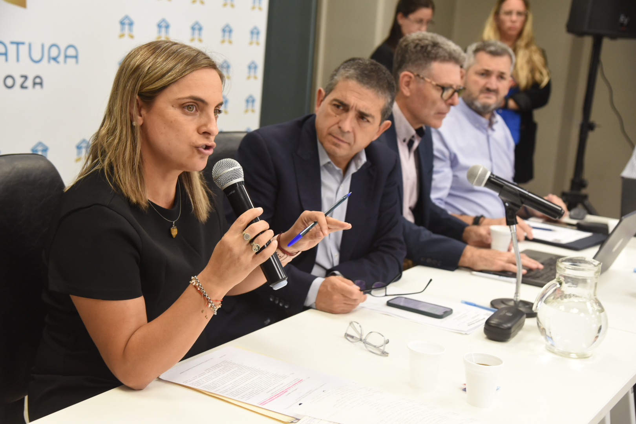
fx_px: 919
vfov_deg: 26.0
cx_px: 318
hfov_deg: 38.2
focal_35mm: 52
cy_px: 212
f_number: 5.6
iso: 2000
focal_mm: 52
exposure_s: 1/80
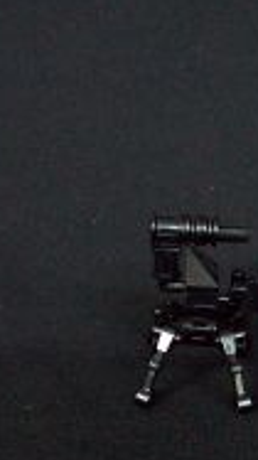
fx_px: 1023
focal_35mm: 84
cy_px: 338
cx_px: 194
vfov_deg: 25.1
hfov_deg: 14.3
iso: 160
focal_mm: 6
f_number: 2.7
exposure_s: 1/8
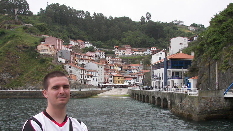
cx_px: 118
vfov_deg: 29.6
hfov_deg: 50.5
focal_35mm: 40
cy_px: 80
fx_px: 247
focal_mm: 6
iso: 50
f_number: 2.8
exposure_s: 1/160
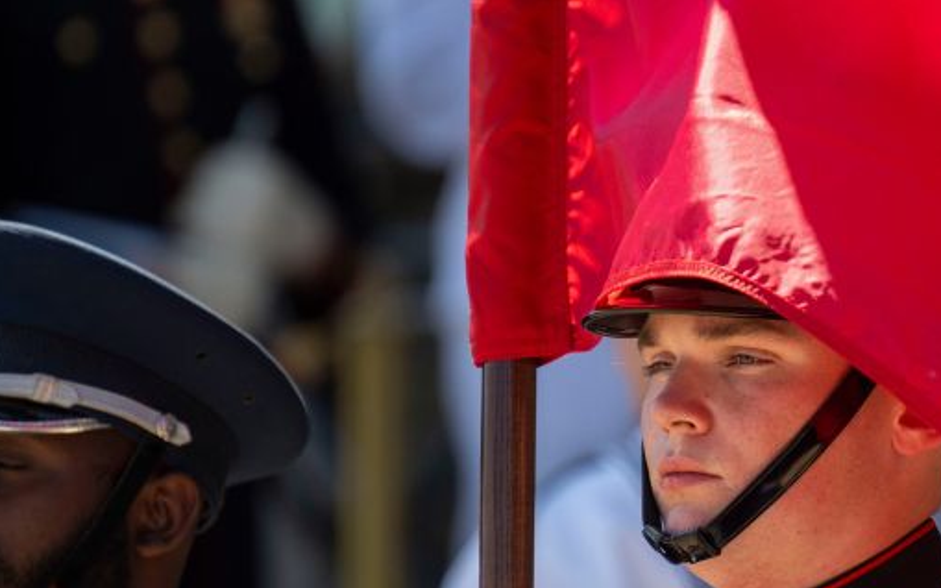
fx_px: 17822
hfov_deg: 3.0
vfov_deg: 1.9
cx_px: 869
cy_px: 259
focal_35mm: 695
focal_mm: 280
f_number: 4
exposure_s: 1/2000
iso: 500
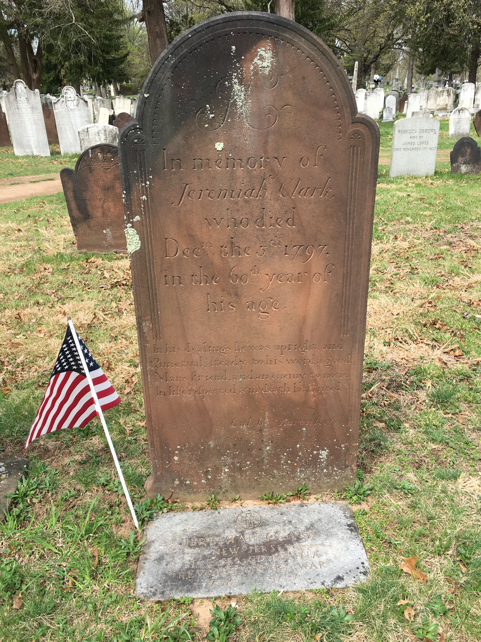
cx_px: 240
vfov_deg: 61.7
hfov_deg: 48.2
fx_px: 537
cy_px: 321
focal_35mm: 29
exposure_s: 1/587
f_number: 2.2
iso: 25
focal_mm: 4.15
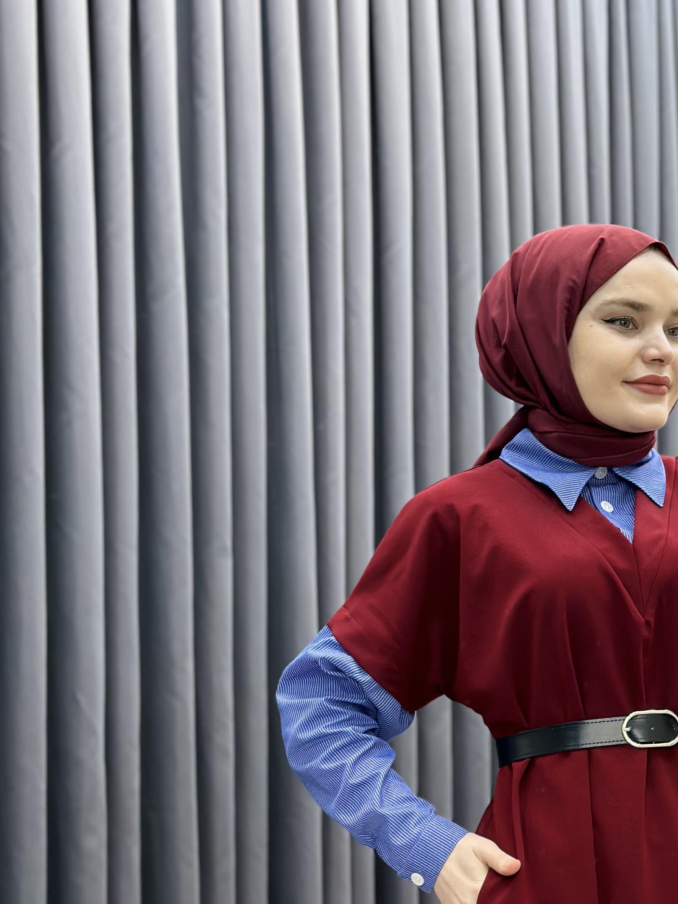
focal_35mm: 81
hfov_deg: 18.0
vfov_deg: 23.9
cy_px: 663
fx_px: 2115
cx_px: 546
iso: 80
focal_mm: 6.86
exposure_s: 1/141
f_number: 1.78
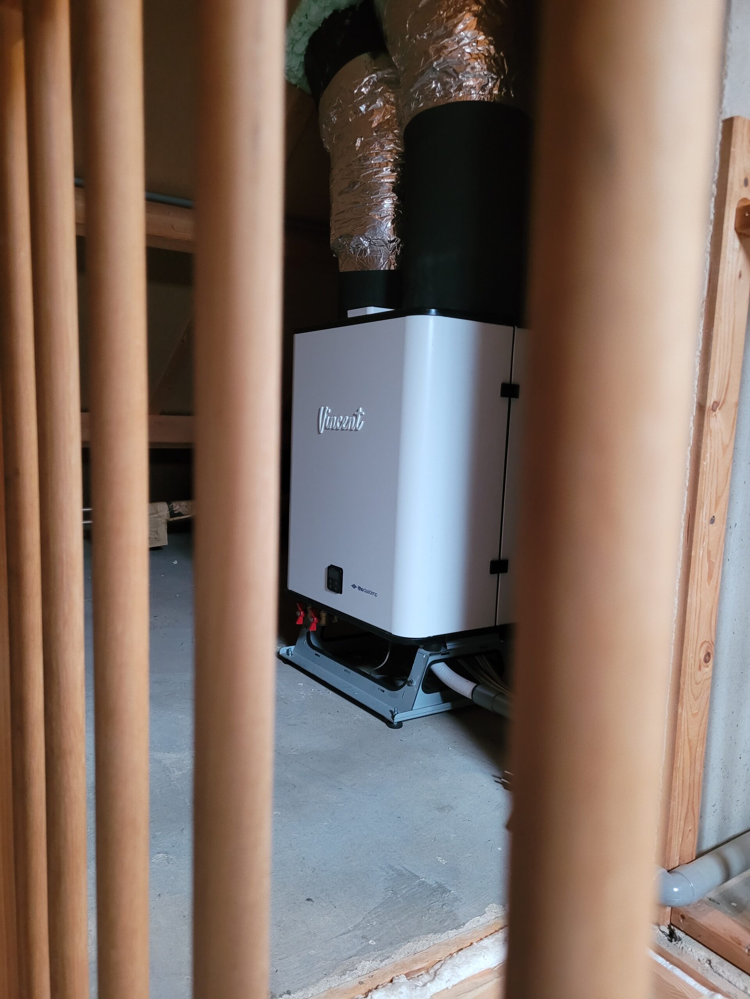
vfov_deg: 67.3
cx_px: 375
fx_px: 751
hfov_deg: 53.1
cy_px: 500
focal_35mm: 26
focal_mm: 5.4
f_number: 1.8
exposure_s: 1/50
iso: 800
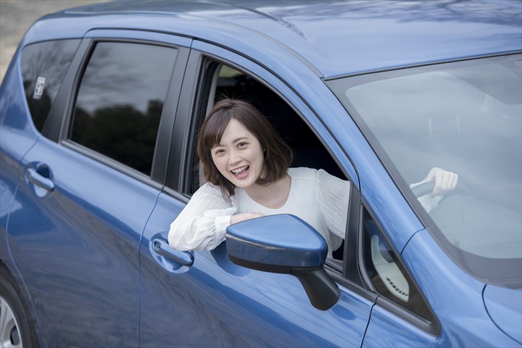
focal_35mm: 140
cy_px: 174
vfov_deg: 9.8
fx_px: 2030
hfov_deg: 14.7
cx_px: 261
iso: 400
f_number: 5
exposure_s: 1/400
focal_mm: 140
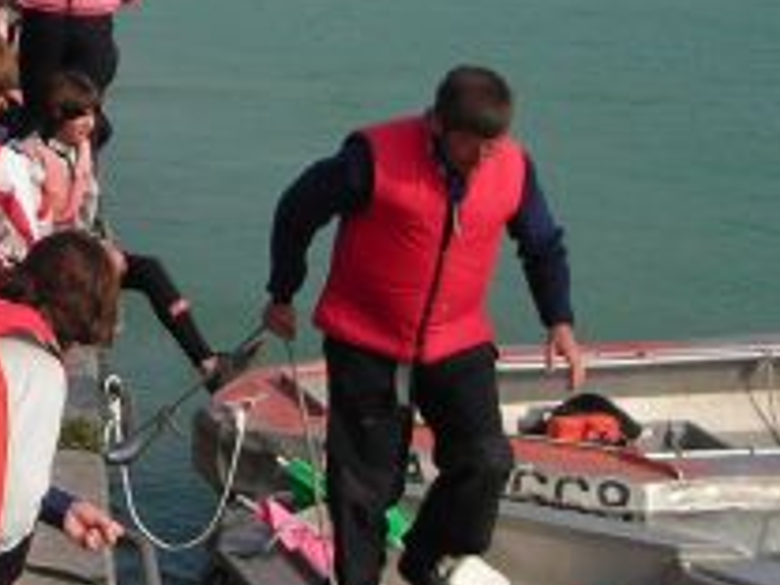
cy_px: 101
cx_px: -30
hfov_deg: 16.4
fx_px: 2636
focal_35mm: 117
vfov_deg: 12.6
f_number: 6.4
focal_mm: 6.3
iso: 50
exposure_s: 1/194
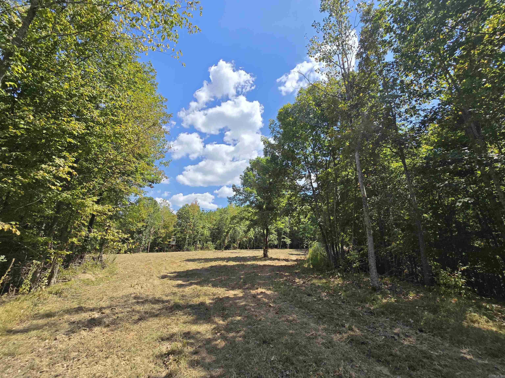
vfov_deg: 89.9
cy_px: 189
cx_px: 252
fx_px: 190
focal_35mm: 13
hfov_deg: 106.2
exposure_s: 1/2094
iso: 50
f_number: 2.2
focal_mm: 2.2
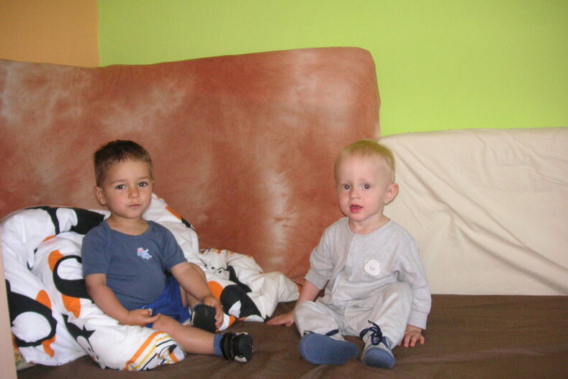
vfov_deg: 34.2
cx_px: 281
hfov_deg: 49.6
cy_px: 194
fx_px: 615
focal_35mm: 39
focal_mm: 6.1
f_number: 2.8
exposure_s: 1/45
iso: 160
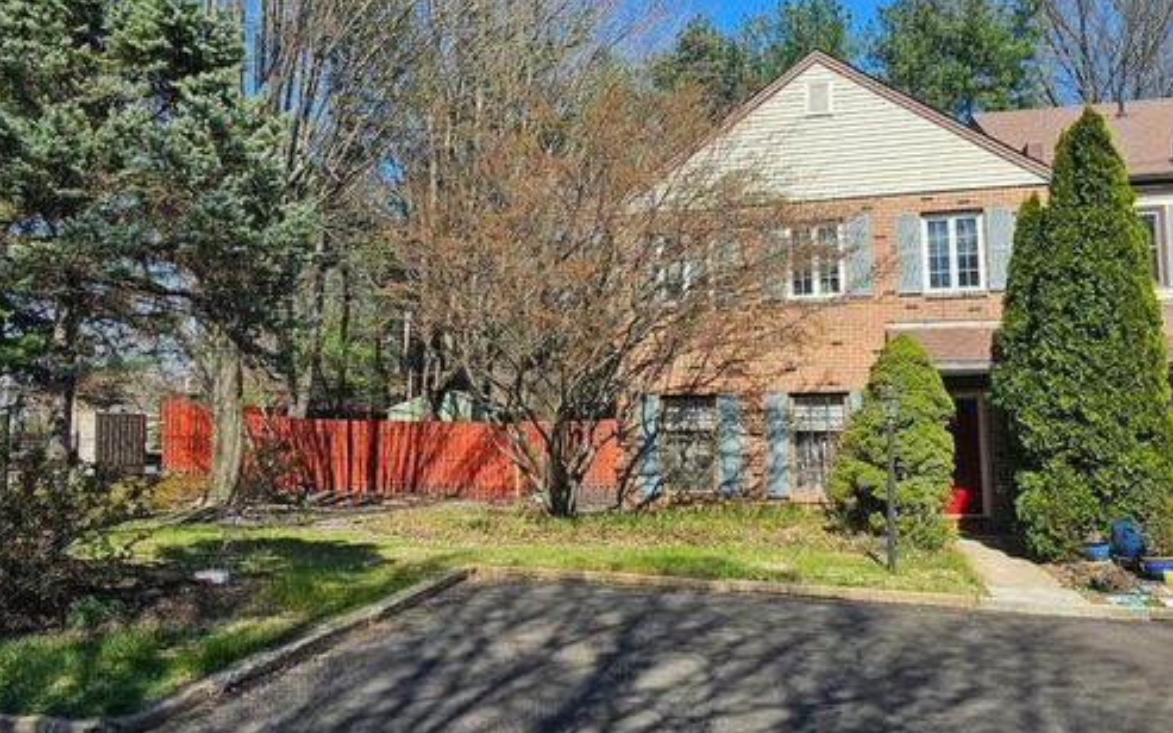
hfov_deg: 58.1
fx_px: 1055
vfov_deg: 38.3
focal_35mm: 33
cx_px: 583
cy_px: 351
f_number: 1.7
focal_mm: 6.3
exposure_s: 1/1067
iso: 20
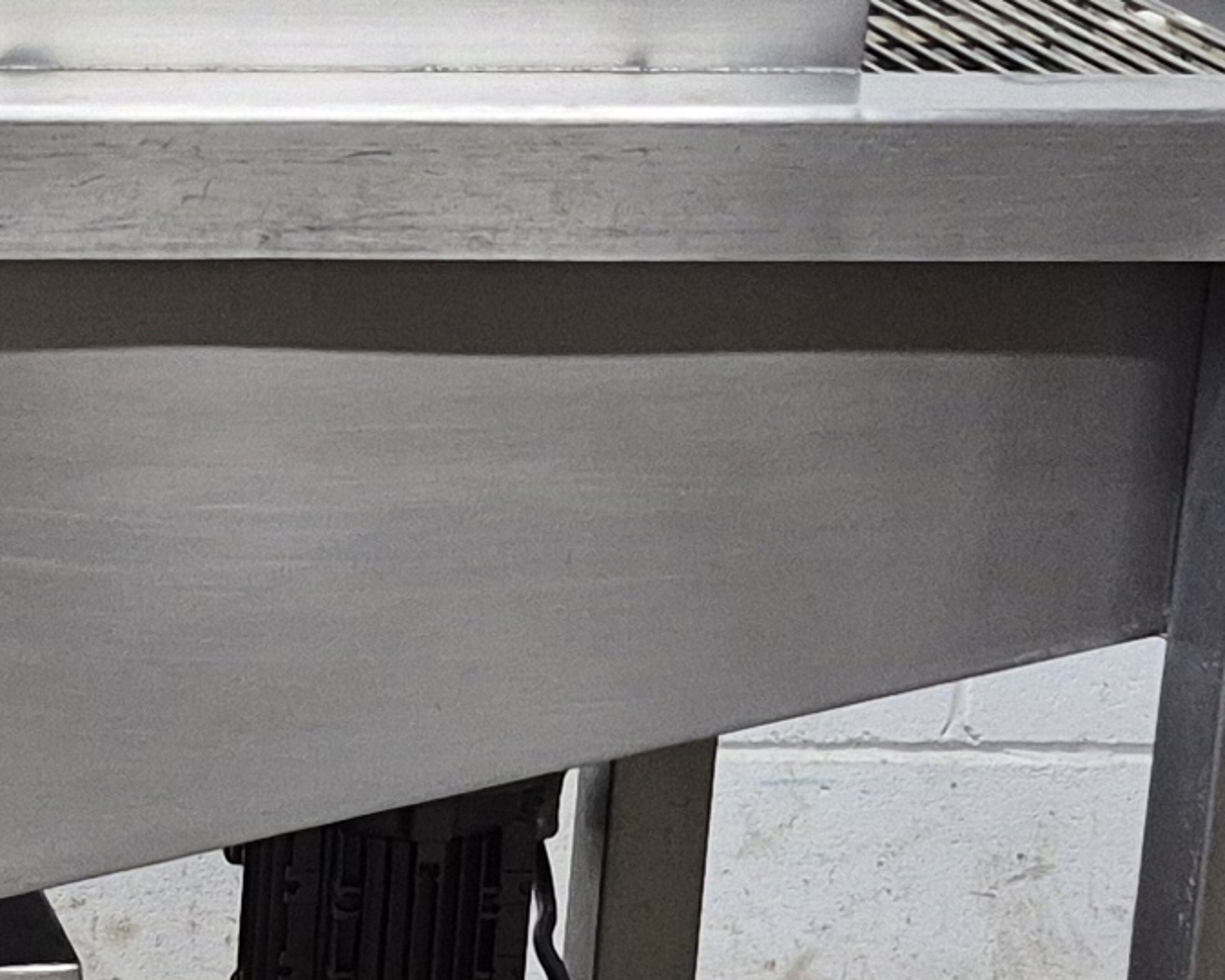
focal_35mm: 133
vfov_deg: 11.6
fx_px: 4822
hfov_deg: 13.7
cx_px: -579
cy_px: 261
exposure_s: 1/120
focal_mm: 5.4
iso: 320
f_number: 1.8
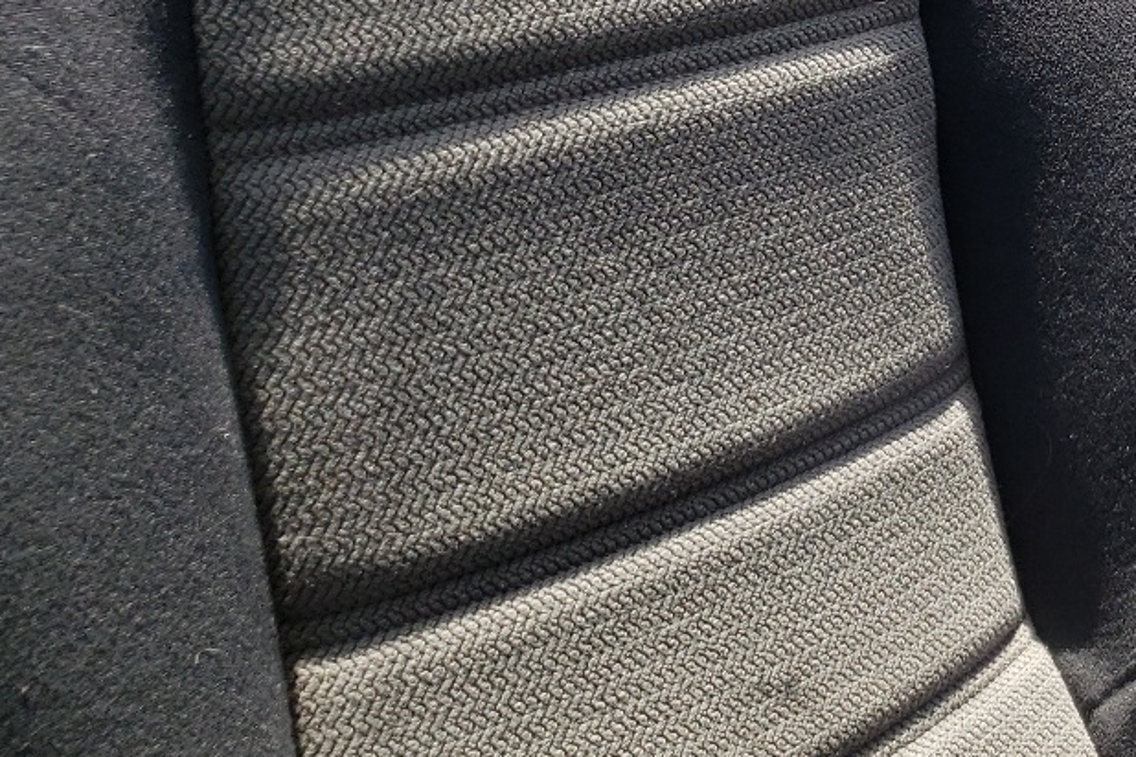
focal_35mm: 70
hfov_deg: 26.9
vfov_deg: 19.4
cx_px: 1200
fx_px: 2209
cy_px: 230
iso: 50
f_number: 1.5
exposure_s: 1/625
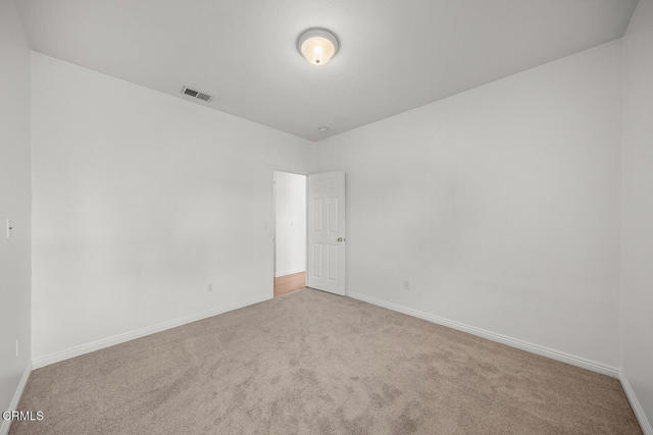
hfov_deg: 112.6
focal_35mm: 12
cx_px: 326
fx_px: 218
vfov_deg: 90.0
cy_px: 218
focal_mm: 12
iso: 1000
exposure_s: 1/13
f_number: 5
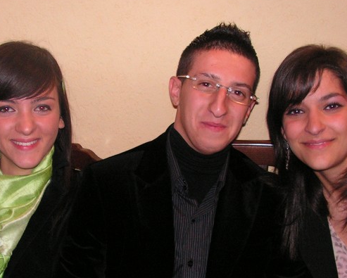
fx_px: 586
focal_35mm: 57
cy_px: 156
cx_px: 149
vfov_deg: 26.7
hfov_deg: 33.0
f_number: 3.2
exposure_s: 1/40
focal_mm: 6
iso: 200
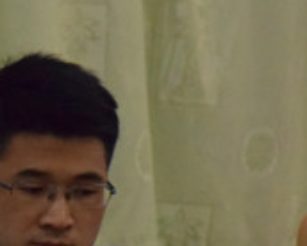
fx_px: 3792
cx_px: -278
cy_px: 258
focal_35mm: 417
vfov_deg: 3.7
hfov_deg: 4.6
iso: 4500
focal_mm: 75
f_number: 5.3
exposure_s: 1/125
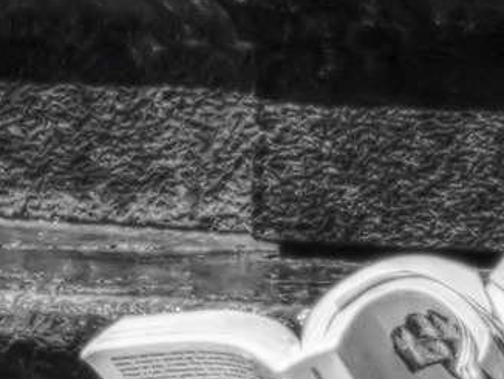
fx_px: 21433
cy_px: 606
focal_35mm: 1471
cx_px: 665
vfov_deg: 1.0
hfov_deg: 1.3
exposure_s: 1/250
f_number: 8
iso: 100
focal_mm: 42.8
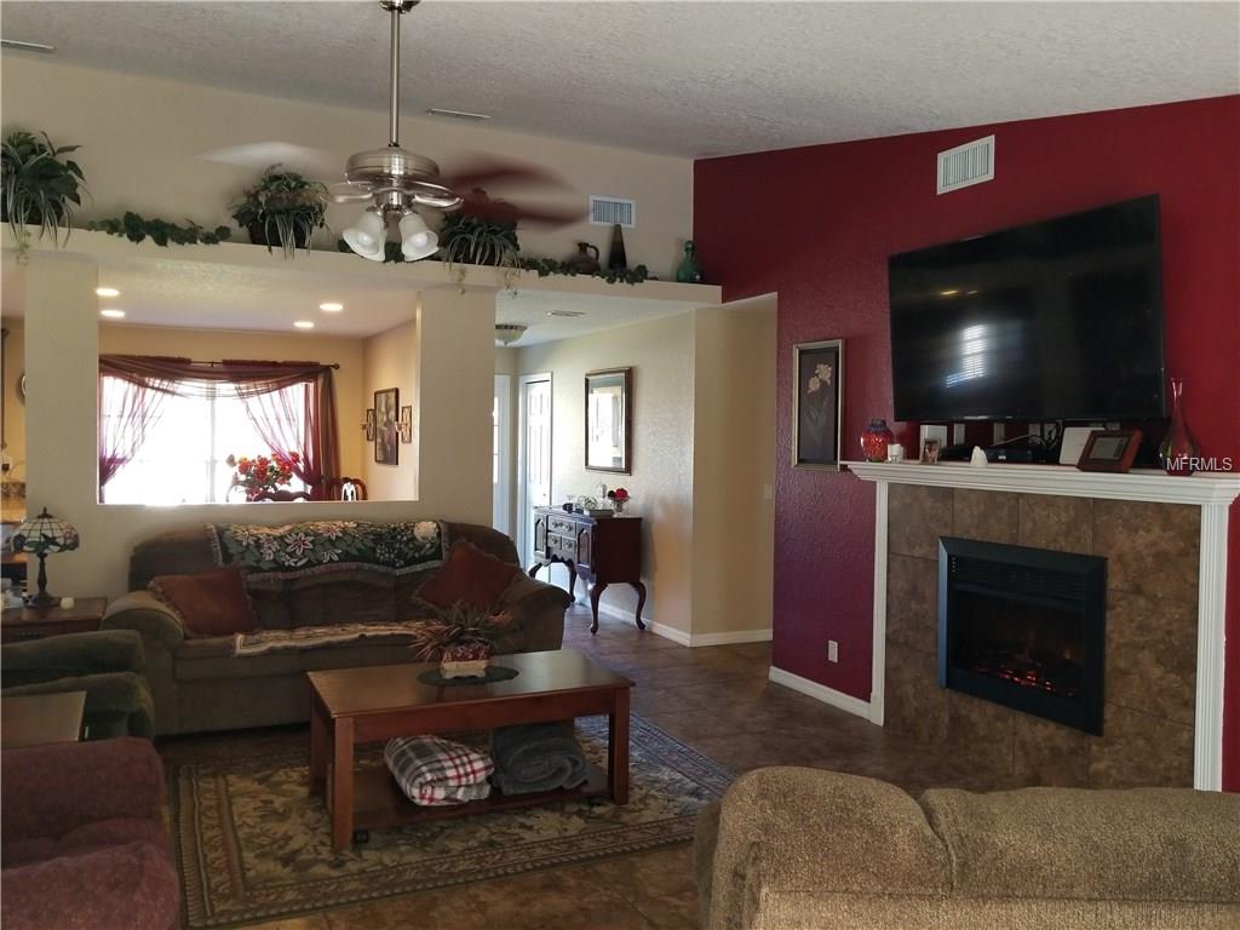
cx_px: 620
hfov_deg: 67.3
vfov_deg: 53.1
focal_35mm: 26
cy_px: 465
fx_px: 931
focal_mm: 4.25
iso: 125
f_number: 1.7
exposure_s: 1/24
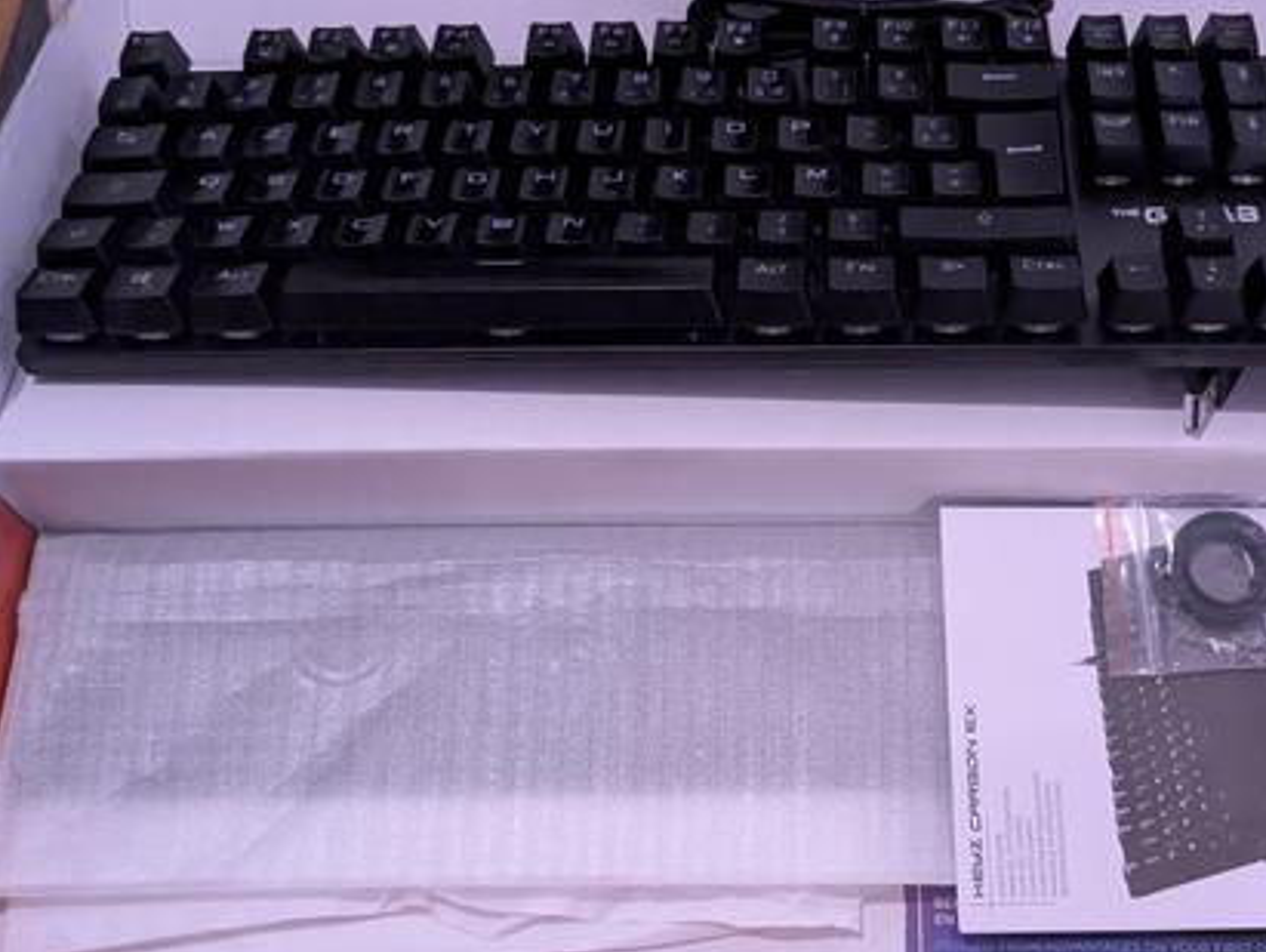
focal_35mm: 42
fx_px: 1537
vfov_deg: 34.4
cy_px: 465
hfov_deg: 44.4
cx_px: 785
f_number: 1.73
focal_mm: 4.38
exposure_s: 1/25
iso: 1033
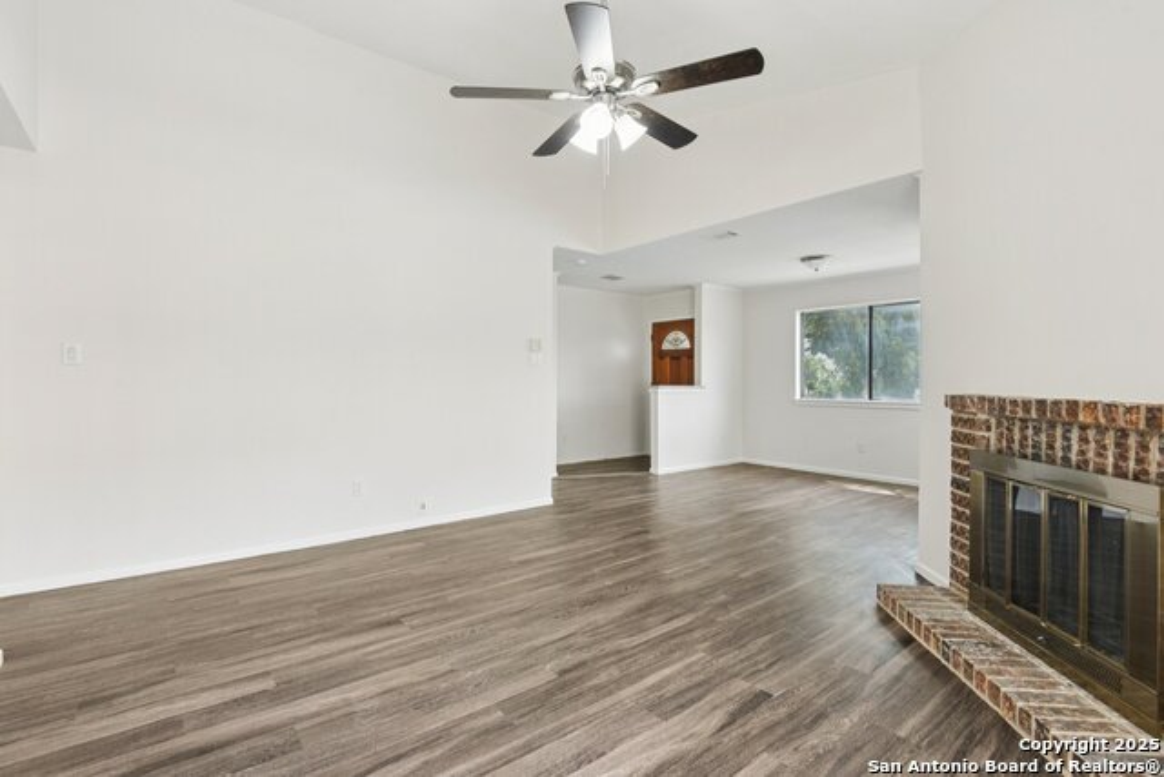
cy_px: 388
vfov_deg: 73.8
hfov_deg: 96.7
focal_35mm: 16
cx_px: 582
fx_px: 517
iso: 1250
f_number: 8
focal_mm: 16
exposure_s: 1/15
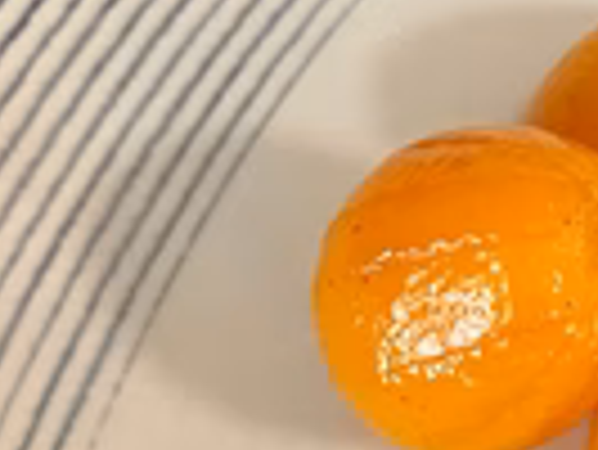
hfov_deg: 24.5
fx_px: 1349
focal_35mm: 78
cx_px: 499
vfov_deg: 18.7
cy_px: 76
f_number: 1.6
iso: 125
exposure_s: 1/70
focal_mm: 5.1
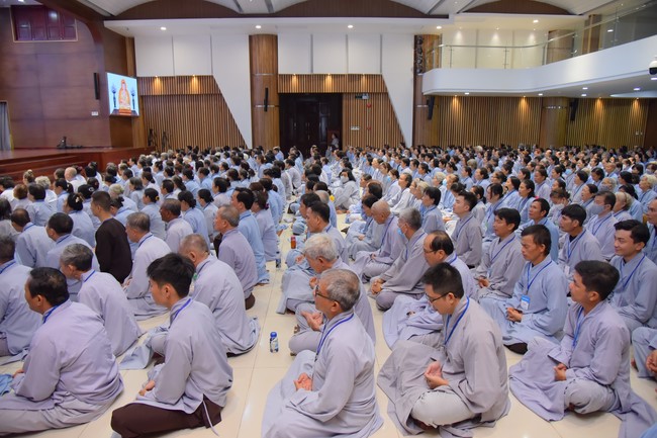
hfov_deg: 73.8
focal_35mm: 24
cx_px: 328
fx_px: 438
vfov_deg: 53.1
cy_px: 219
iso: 1000
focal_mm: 24
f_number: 4.5
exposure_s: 1/125
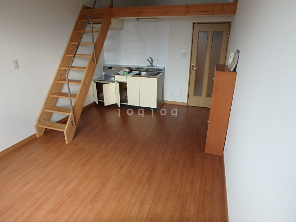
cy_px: 111
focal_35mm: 21
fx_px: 180
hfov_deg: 79.0
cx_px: 148
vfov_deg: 63.4
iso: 200
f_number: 3.5
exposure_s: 1/50
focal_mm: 3.7
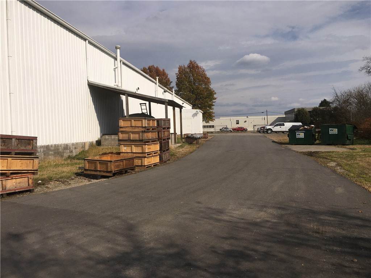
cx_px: 186
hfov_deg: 61.7
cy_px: 139
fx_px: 311
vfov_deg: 48.2
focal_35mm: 29
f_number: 2.2
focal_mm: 4.15
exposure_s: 1/4808
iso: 25
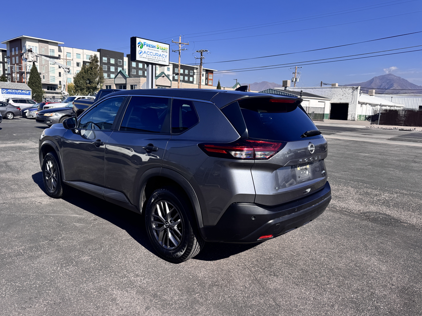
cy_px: 151
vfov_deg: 53.0
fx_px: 317
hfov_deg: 67.2
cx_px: 195
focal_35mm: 26
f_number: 1.78
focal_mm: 6.76
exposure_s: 1/4049
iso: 80
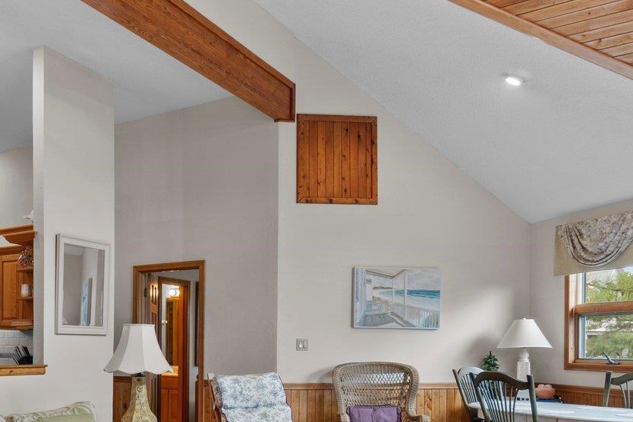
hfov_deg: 48.2
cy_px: 353
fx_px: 650
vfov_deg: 34.5
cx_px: 104
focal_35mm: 37
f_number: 8
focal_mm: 10
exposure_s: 1.3
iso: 100
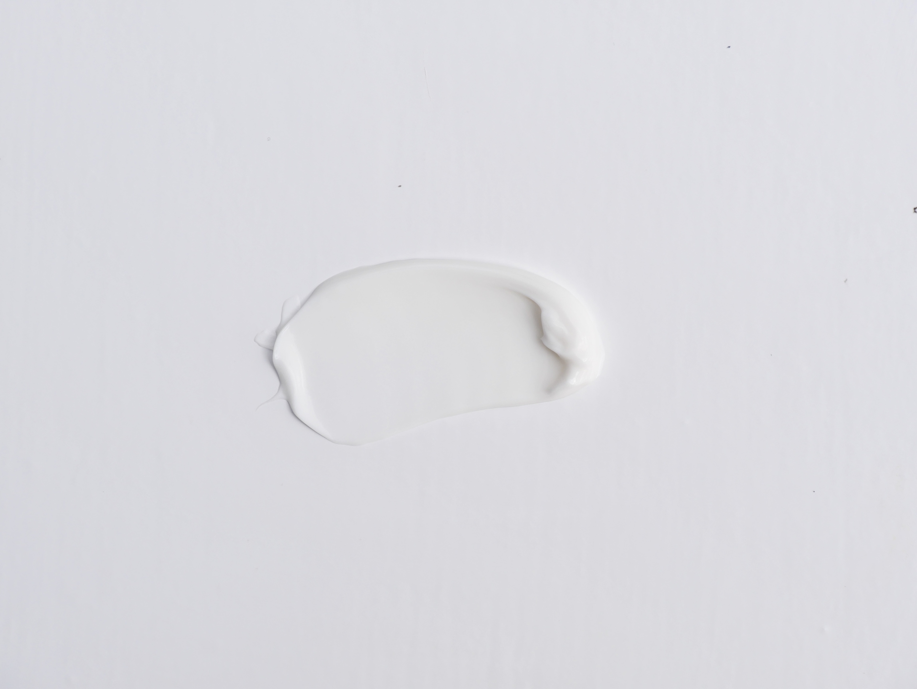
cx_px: 458
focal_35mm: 154
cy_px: 344
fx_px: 4082
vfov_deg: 9.6
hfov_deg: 12.8
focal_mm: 77
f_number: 7.1
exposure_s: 1/500
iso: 200
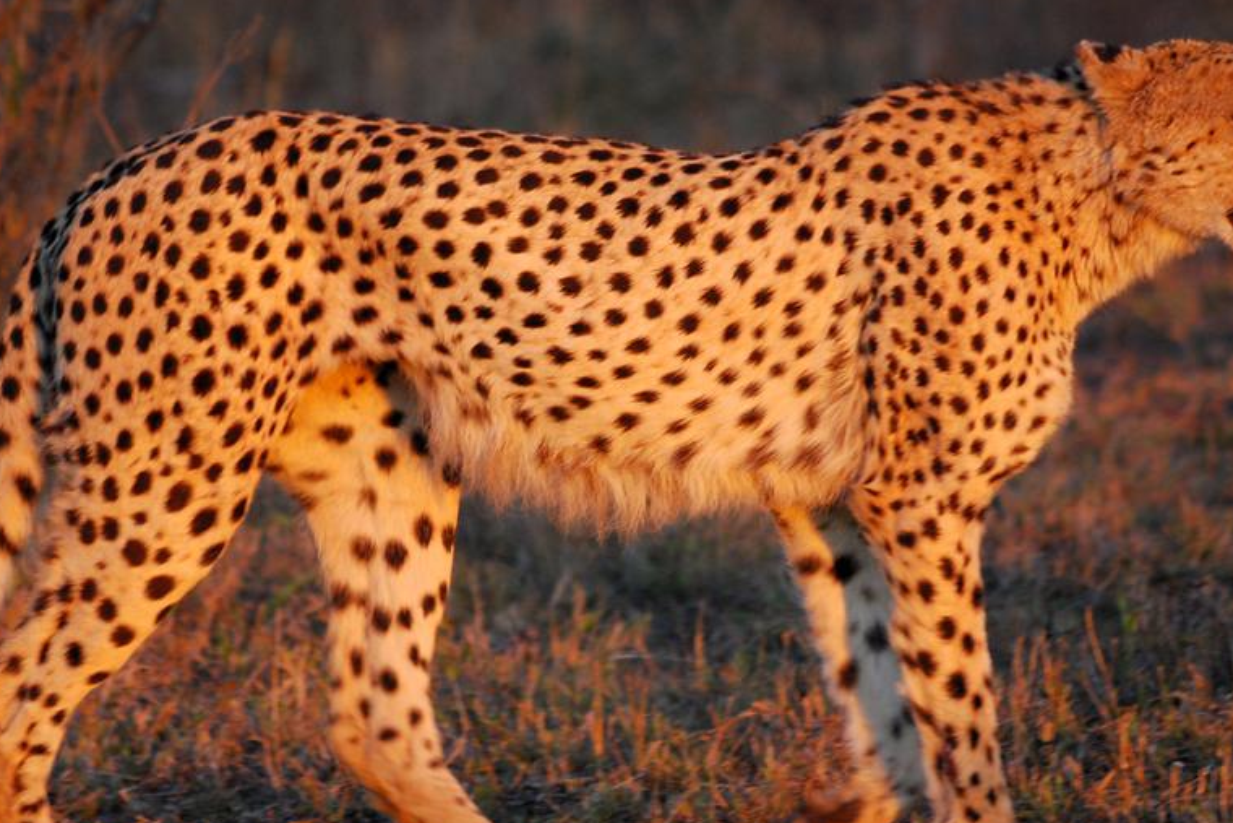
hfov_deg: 4.5
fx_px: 15818
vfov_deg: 3.0
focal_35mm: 462
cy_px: 558
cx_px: 664
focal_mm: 195
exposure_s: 1/200
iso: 400
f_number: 5
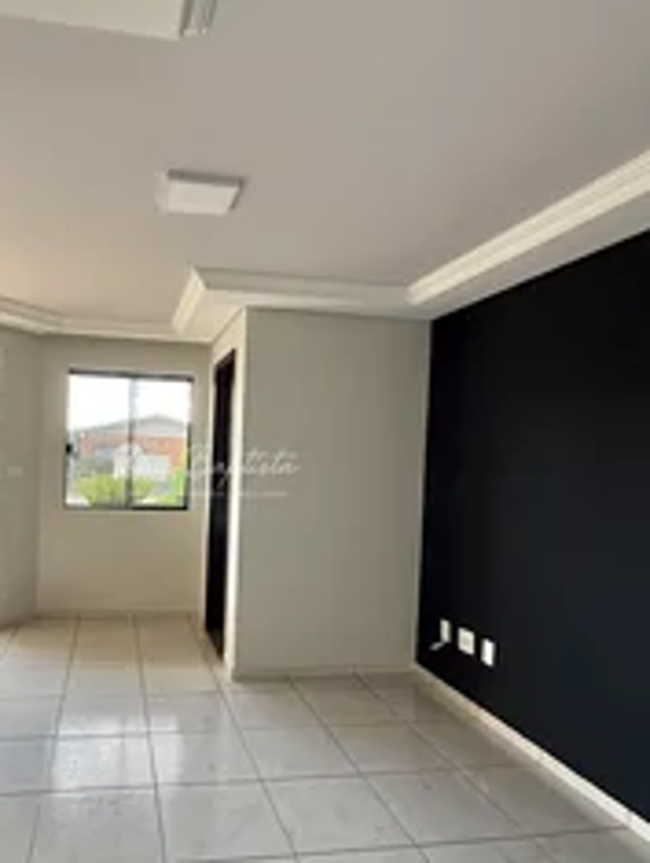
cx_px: 202
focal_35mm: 23
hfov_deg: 57.3
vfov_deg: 73.7
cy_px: 470
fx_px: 574
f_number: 2.2
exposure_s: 1/99
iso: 160
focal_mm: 2.22
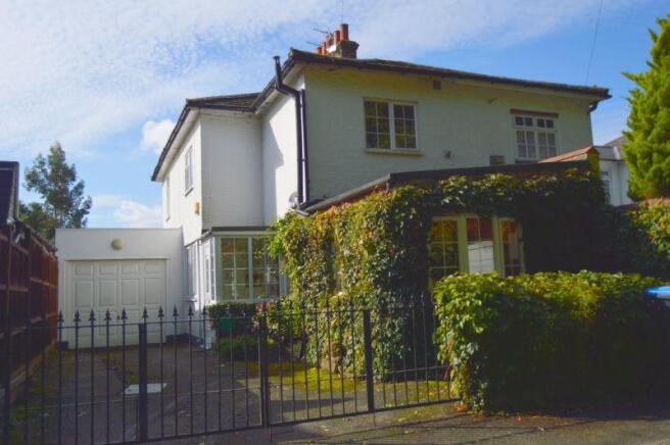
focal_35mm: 30
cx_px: 335
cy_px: 222
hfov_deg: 62.0
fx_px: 558
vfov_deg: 43.5
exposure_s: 1/4000
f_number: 3.5
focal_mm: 20
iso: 100
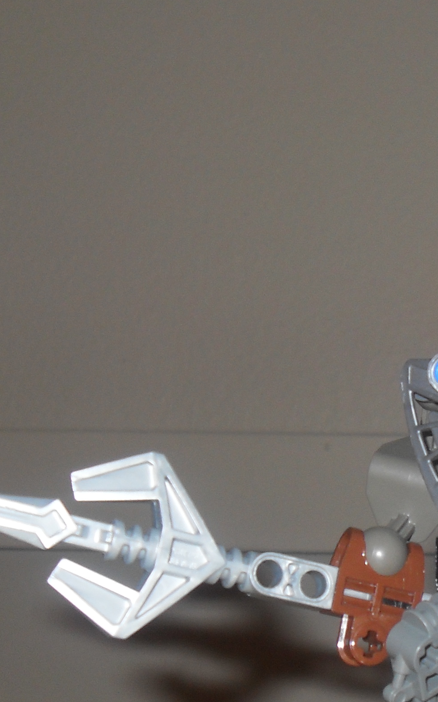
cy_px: 458
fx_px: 1604
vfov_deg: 24.5
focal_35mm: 84
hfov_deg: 15.1
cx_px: 514
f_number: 2.8
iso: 100
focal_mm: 6.3
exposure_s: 1/45
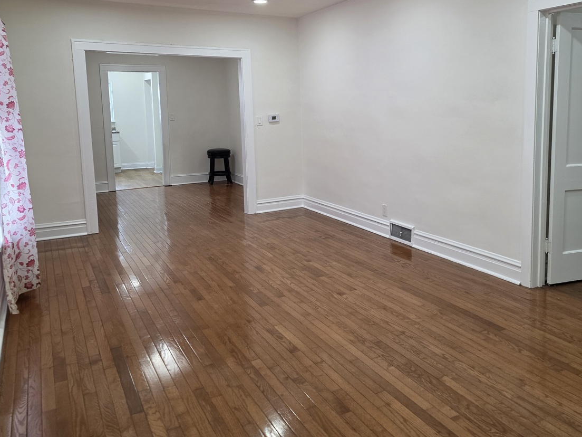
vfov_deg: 46.4
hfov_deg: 59.5
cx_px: 346
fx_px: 504
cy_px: 165
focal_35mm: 30
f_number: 1.7
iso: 200
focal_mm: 6.3
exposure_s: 1/120
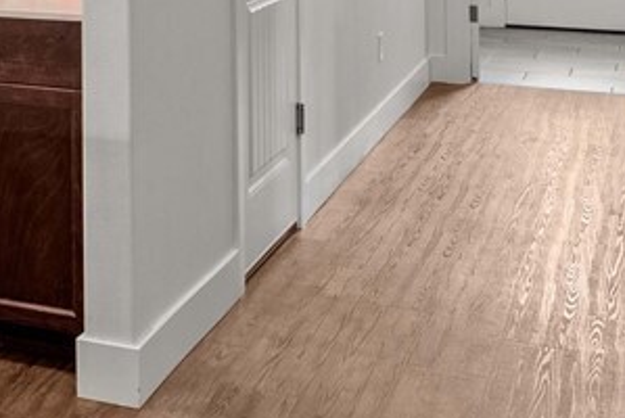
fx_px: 1477
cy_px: -160
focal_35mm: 85
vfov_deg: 15.2
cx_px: -356
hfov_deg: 20.0
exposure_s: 1/2.5
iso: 200
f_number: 8
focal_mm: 15
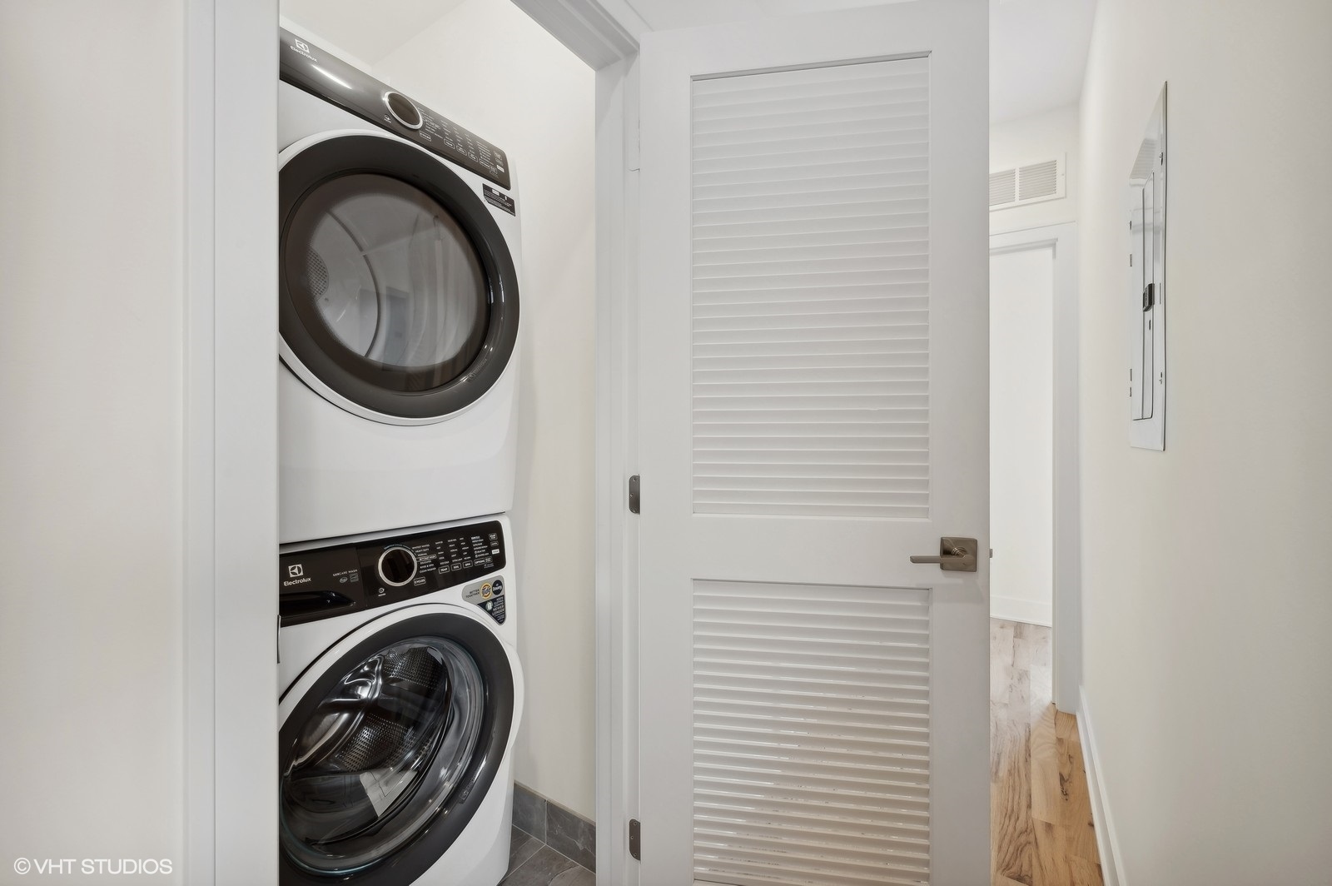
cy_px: 443
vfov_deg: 81.1
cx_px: 666
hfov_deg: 104.3
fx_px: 518
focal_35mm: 14
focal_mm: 14
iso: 100
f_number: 10
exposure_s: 1/4
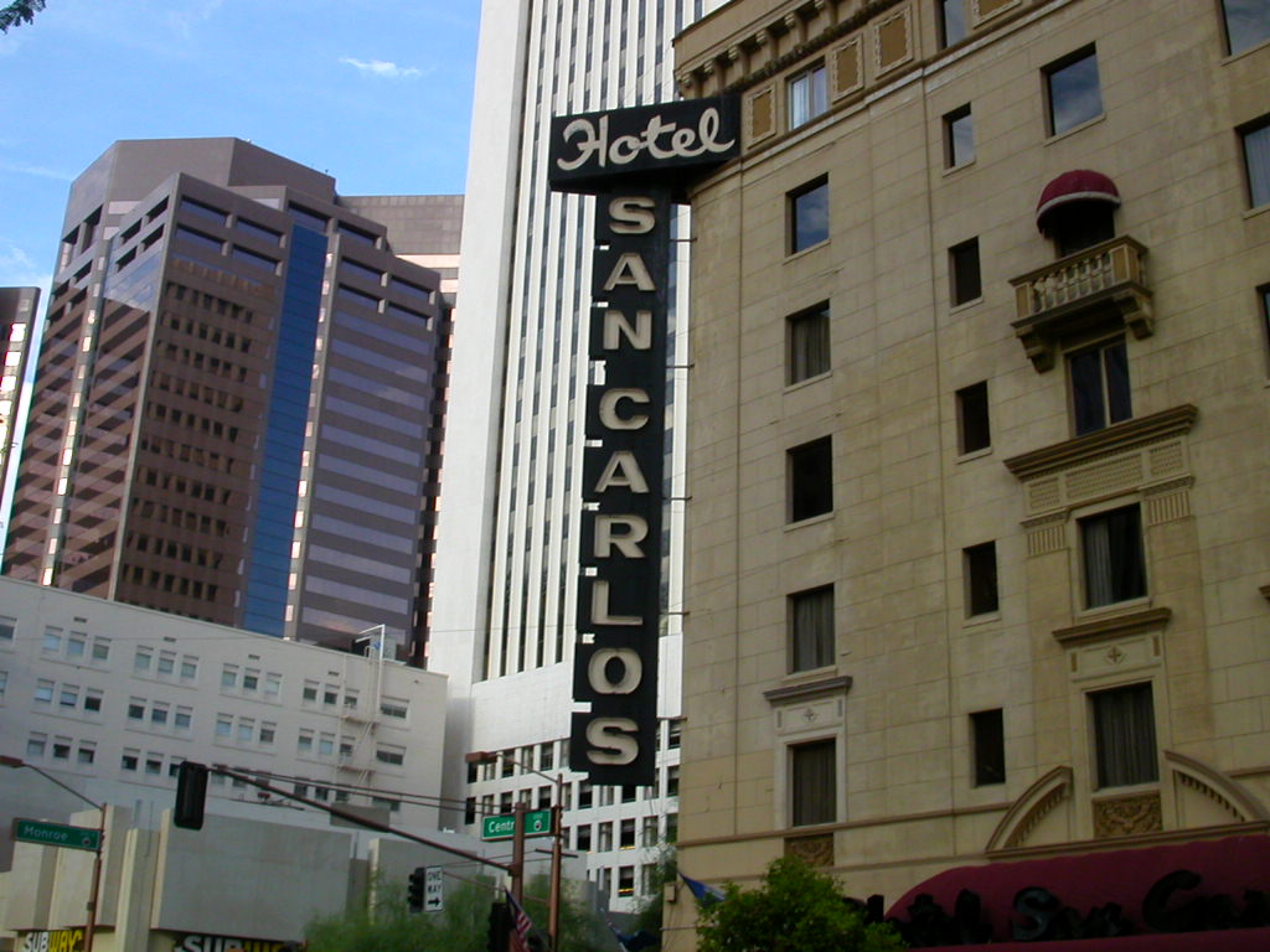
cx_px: 635
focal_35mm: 43
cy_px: 476
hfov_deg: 43.9
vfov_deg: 33.6
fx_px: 1578
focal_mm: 6.6
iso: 100
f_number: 4.8
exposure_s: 1/215
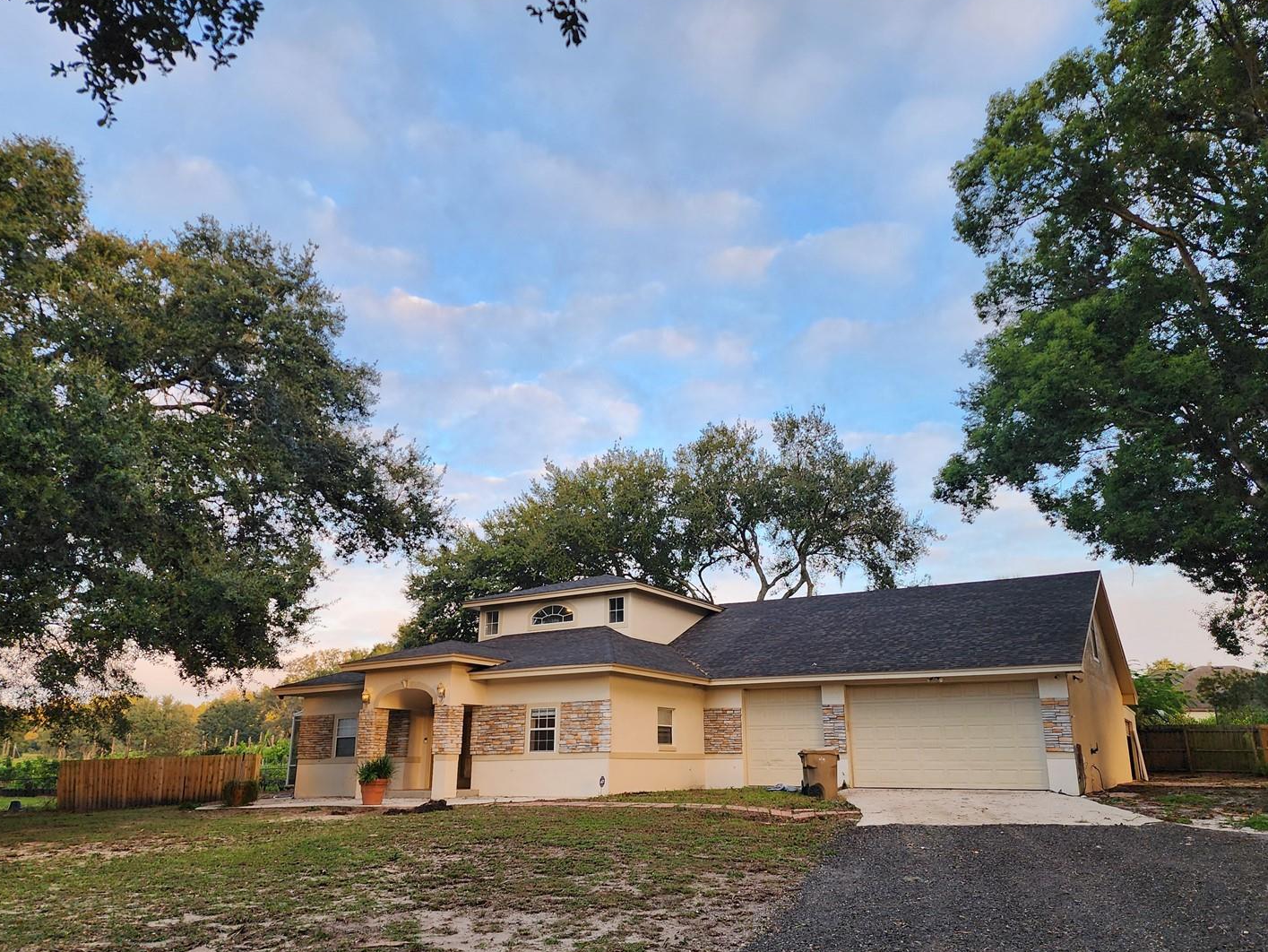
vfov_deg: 53.0
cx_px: 667
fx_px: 953
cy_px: 511
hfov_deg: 67.2
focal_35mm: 26
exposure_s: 1/180
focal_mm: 6.4
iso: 32
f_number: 1.8
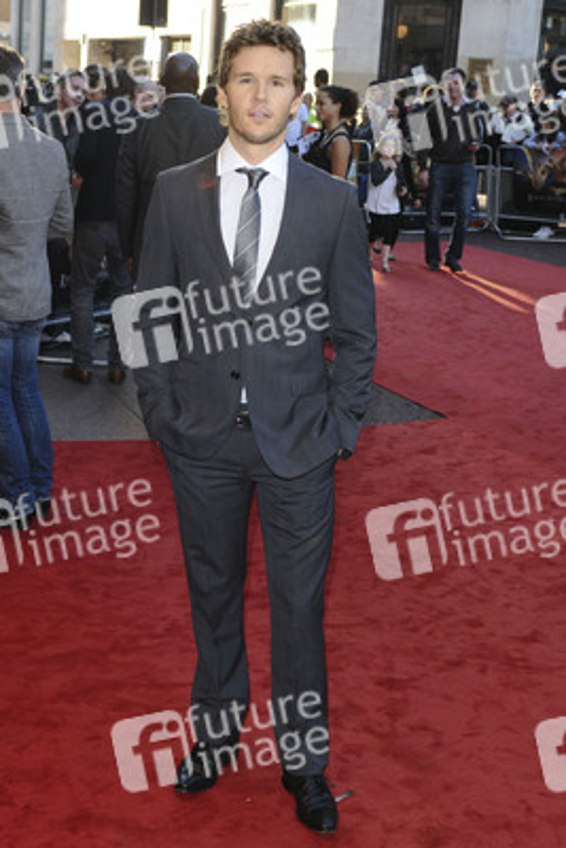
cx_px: 283
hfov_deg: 29.0
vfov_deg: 42.3
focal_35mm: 46
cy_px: 424
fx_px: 1096
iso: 400
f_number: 5
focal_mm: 31
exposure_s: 1/160
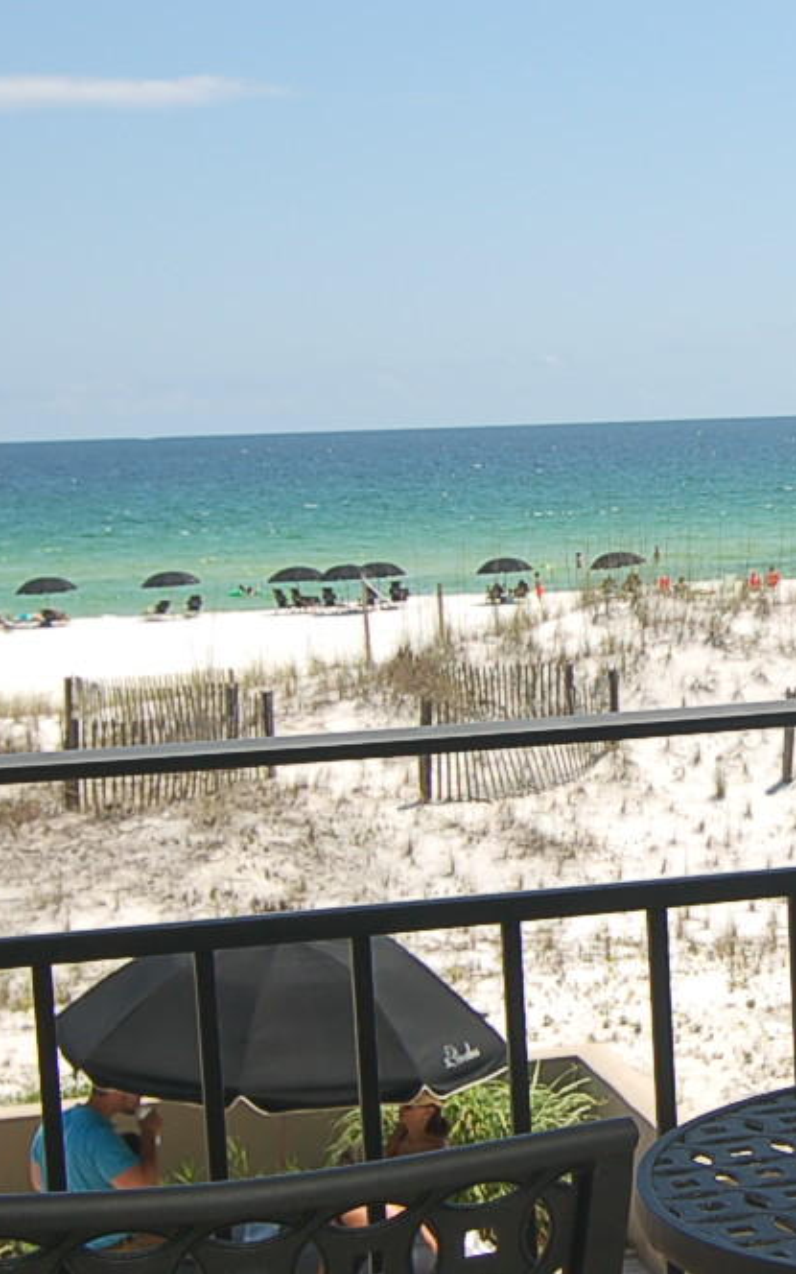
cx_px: 900
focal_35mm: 83
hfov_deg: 15.3
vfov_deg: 24.9
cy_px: 683
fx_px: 2881
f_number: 10
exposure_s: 1/400
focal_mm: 24
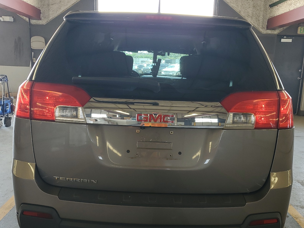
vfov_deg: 42.9
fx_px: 290
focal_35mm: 33
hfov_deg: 55.4
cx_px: 156
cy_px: 128
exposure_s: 1/120
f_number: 1.5
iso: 54
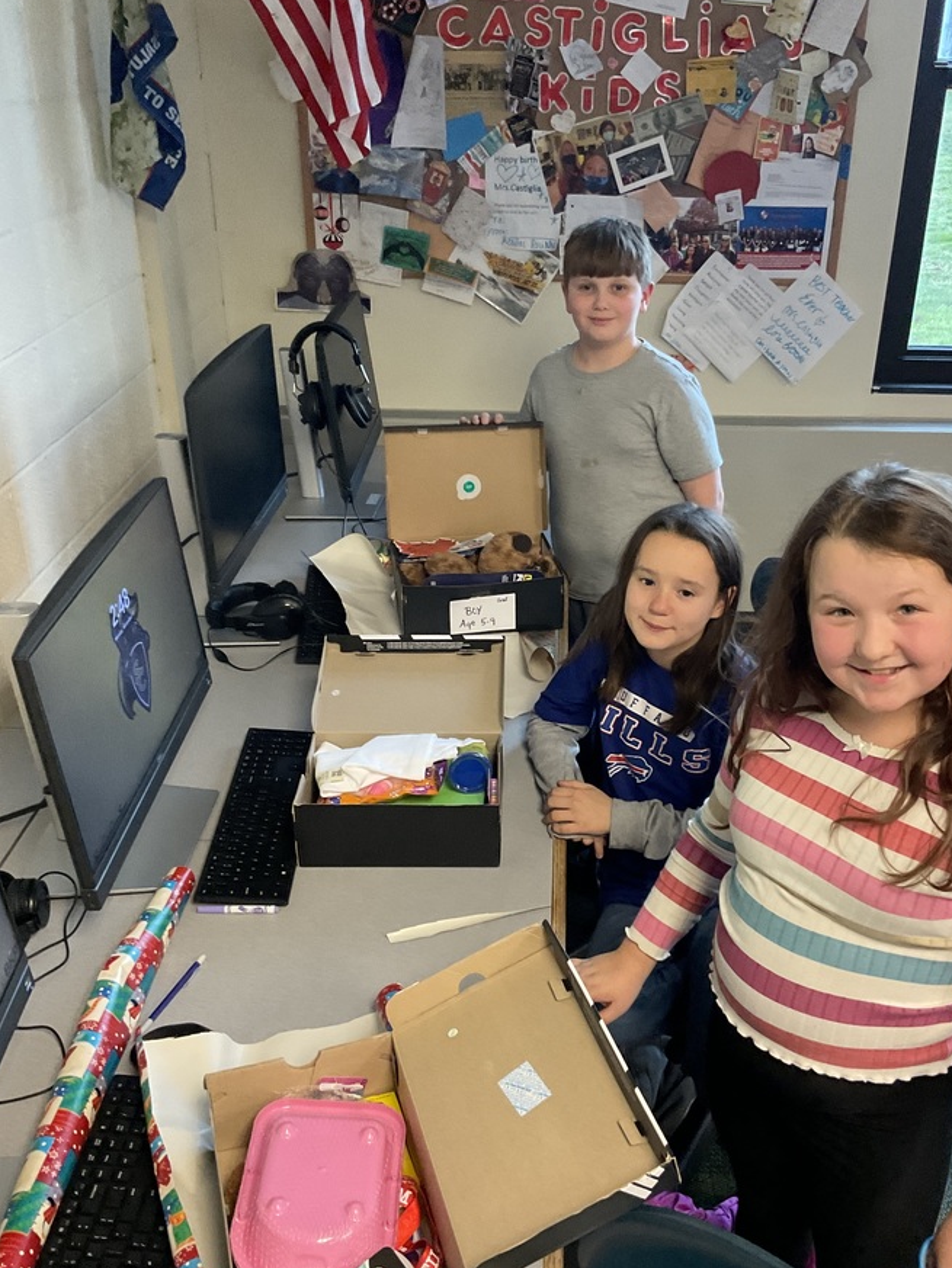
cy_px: 655
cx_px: 546
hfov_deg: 41.7
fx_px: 1246
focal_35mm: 34
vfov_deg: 53.9
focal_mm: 3
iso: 200
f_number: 1.8
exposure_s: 1/60
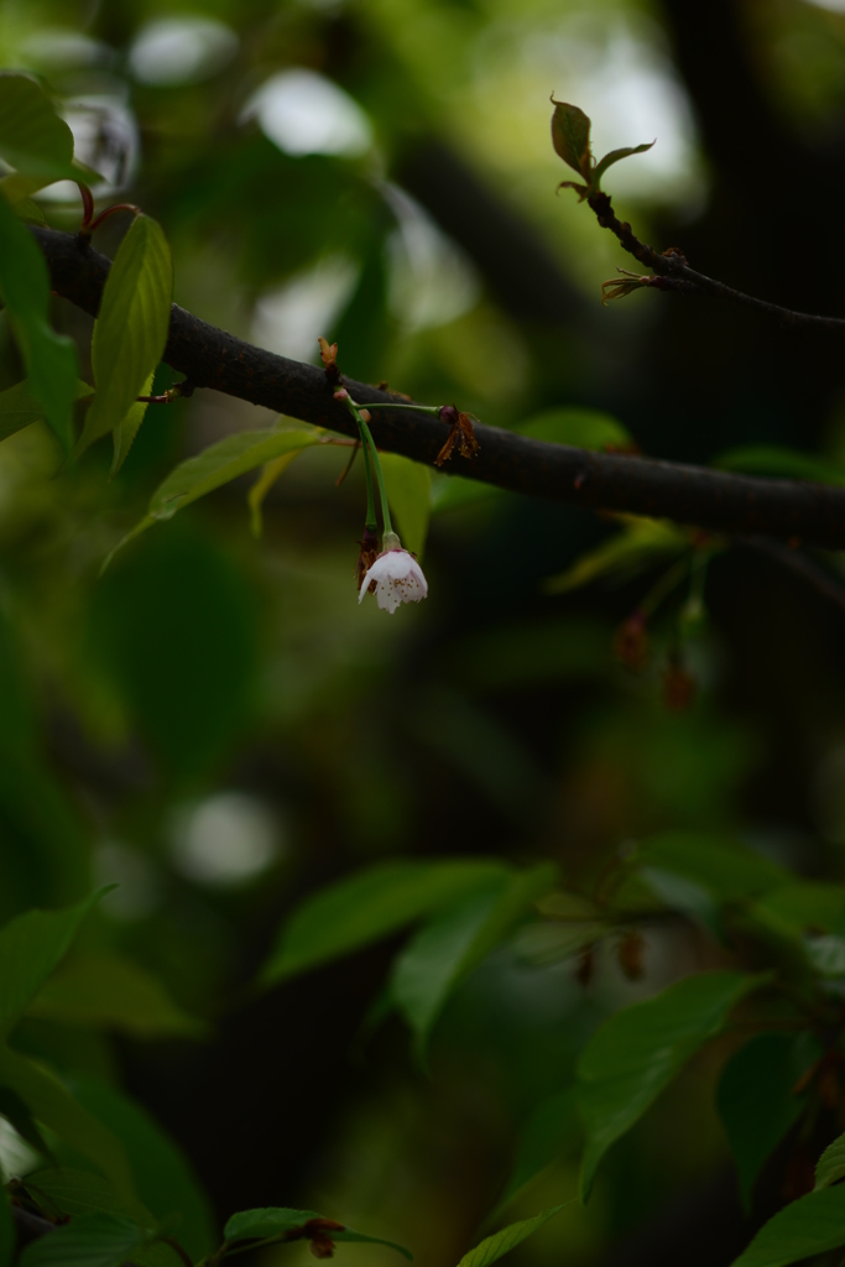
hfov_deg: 6.9
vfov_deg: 10.3
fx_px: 7039
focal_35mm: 200
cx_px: 422
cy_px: 634
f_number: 4
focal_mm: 200
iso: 100
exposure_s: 1/320
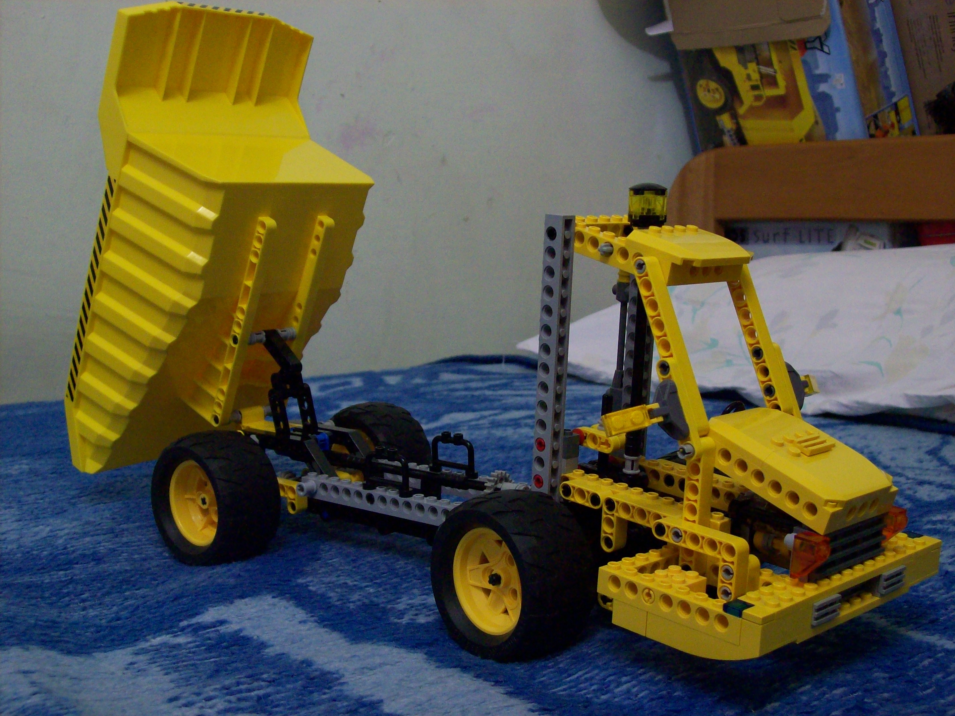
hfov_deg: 42.1
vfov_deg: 32.2
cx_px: 478
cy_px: 358
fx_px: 1241
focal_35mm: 45
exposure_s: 1/8
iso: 200
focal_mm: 7.6
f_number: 3
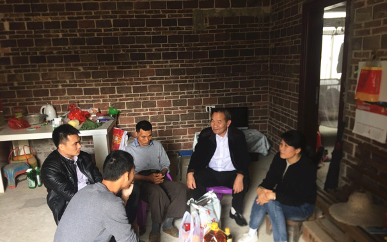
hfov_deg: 61.2
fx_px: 327
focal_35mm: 31
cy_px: 146
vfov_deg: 40.4
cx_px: 194
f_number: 2.2
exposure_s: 1/33
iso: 50
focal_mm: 4.15
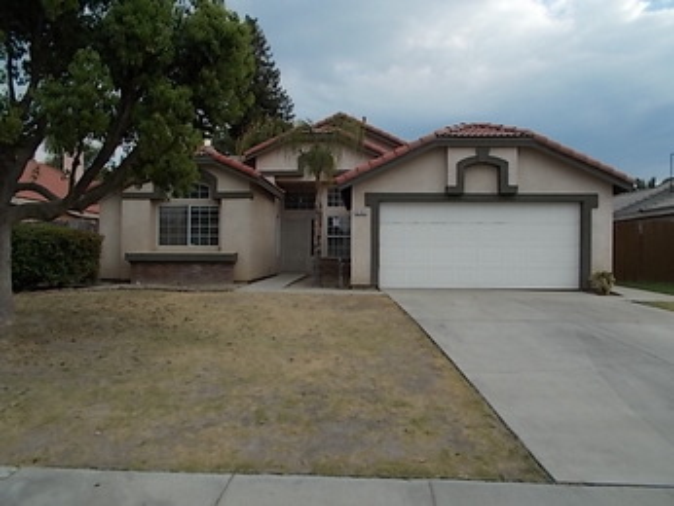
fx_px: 507
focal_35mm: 26
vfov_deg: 53.1
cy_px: 253
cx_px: 337
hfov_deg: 67.3
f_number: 3.2
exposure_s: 1/500
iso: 80
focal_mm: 4.6
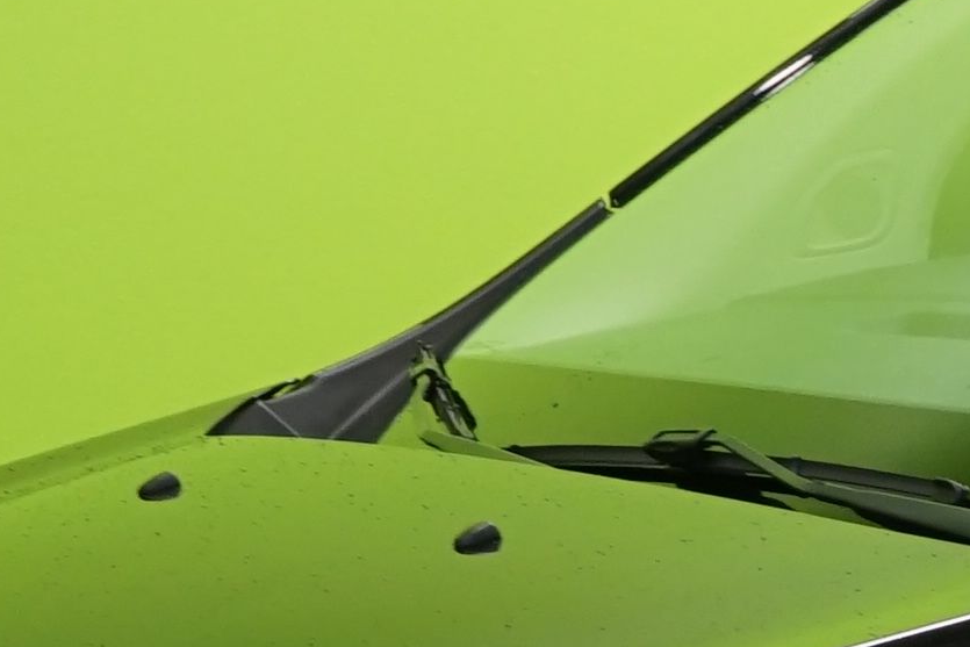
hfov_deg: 8.0
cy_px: 935
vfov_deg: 5.7
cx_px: 2394
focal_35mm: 237
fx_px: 6387
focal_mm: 33
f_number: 5.6
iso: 800
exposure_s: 1/50
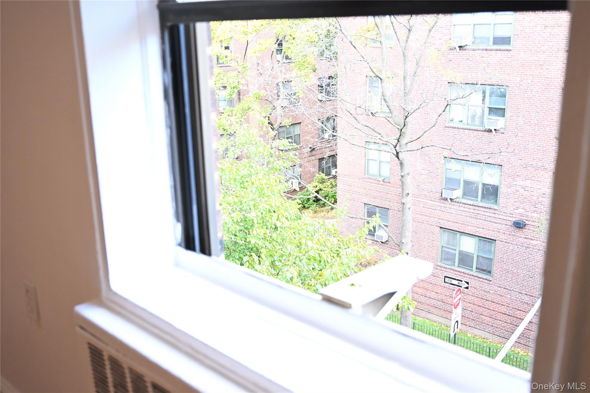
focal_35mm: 35
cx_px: 295
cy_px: 196
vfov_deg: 37.8
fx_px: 574
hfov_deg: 54.4
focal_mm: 35
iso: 3200
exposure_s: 1/250
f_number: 4
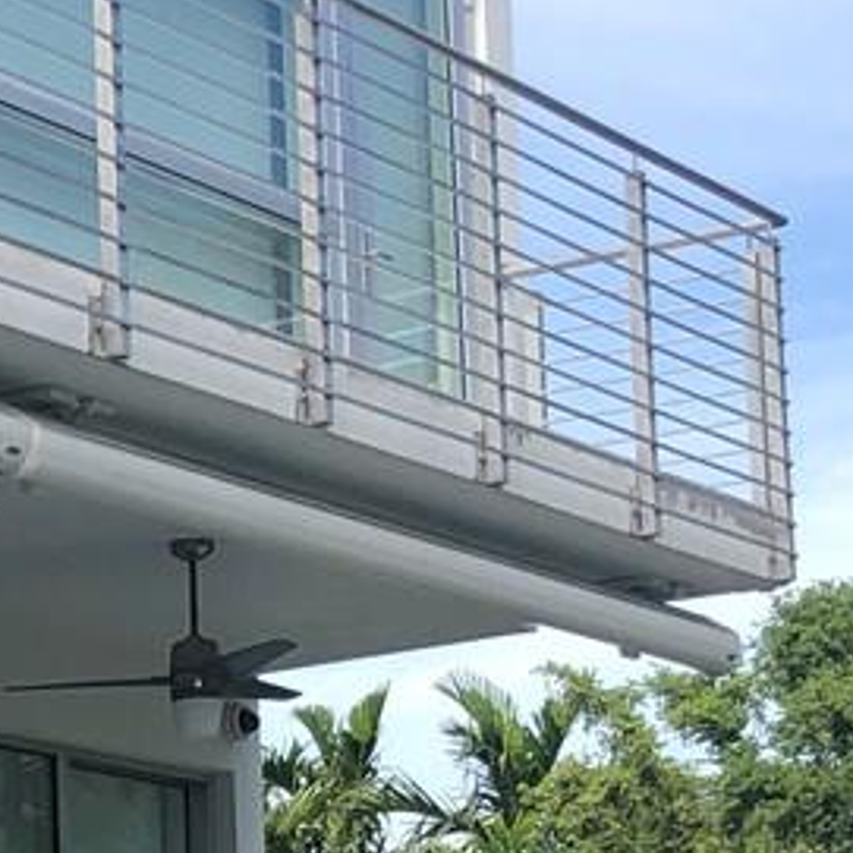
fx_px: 4070
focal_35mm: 146
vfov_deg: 11.6
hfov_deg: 11.1
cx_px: -730
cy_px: 1155
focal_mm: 3.99
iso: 20
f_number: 1.8
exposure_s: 1/917
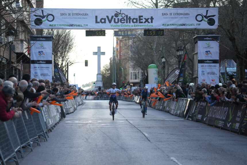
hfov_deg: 15.3
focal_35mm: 134
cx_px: 124
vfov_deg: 10.2
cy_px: 82
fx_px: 919
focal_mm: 134
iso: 500
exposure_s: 1/400
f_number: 4
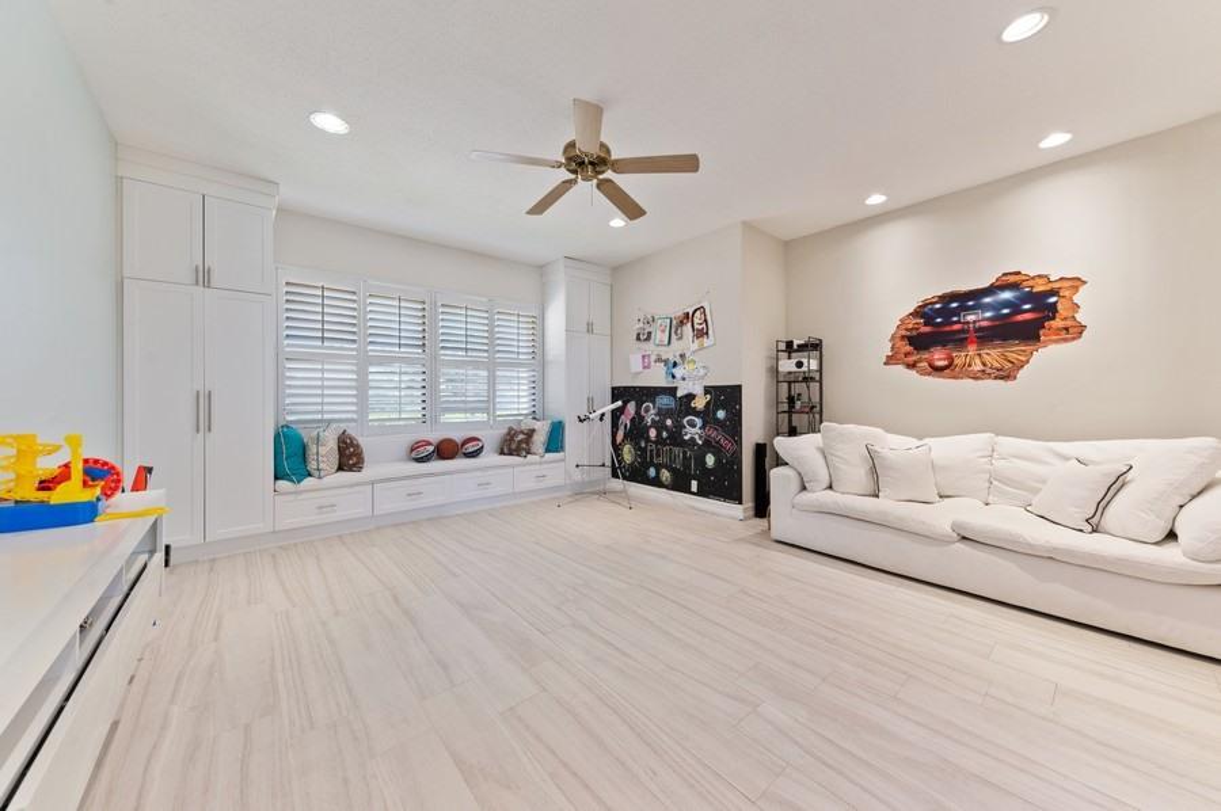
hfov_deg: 112.7
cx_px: 610
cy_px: 406
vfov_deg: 89.9
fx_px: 407
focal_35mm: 12
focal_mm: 12
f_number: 8
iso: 100
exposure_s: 1/2
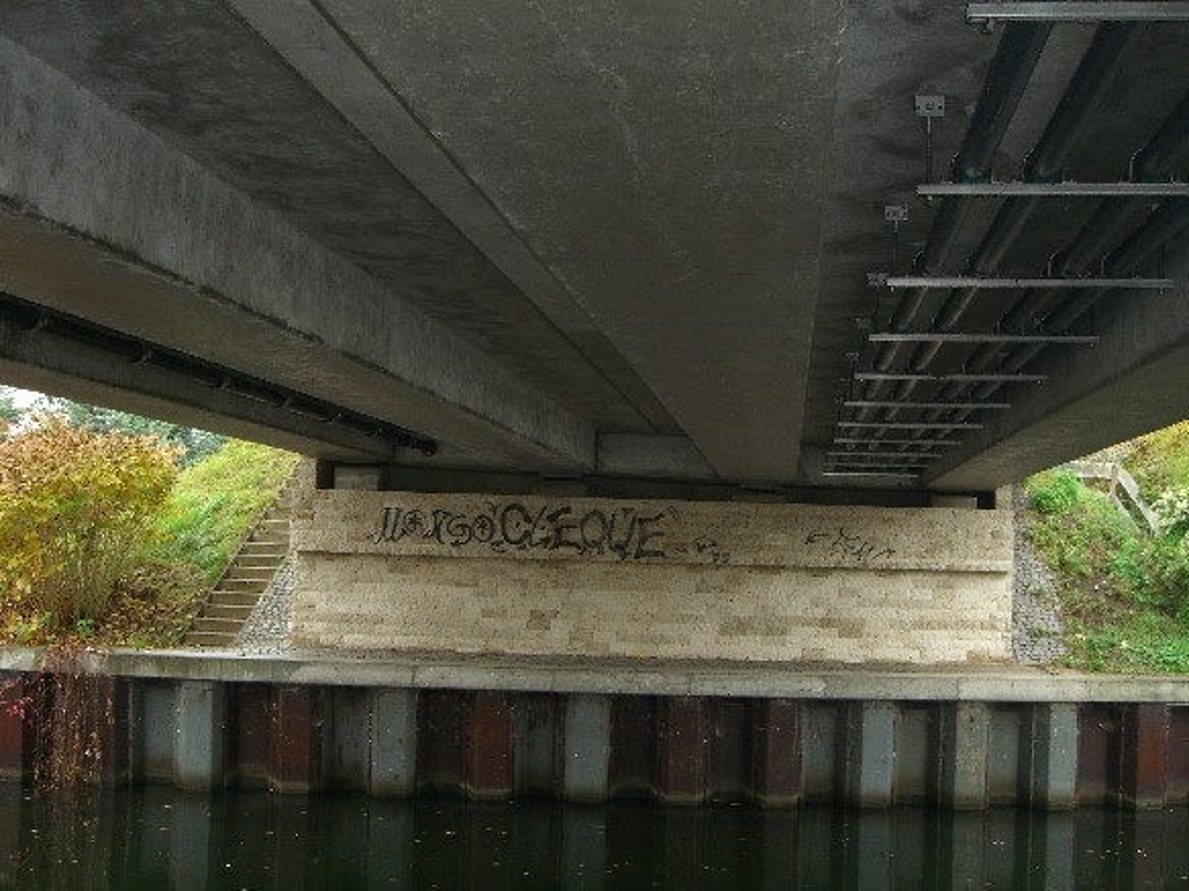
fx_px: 1305
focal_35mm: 38
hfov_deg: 49.0
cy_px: 446
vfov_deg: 37.7
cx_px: 594
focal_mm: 7.9
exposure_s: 1/60
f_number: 2.8
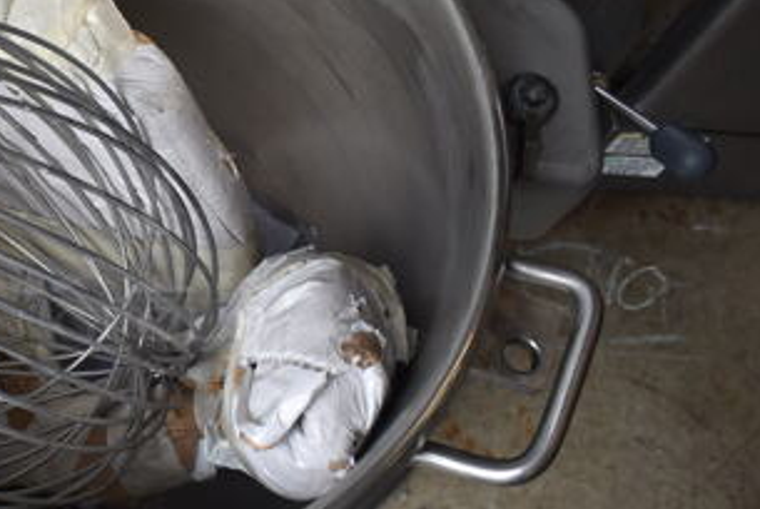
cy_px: 220
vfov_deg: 25.1
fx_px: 1141
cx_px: 10
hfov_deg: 33.8
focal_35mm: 54
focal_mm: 18
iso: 200
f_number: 5.6
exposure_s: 1/125
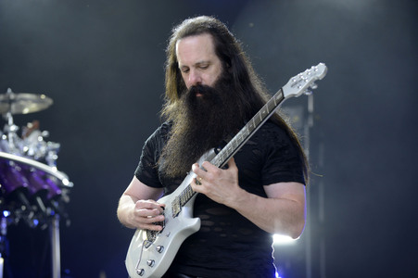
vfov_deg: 11.0
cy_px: 139
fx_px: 1450
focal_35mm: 125
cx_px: 209
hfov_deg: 16.4
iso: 1000
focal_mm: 125
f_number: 4.5
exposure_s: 1/640
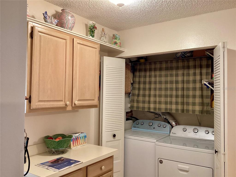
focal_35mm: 31
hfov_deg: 58.4
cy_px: 88
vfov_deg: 45.4
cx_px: 118
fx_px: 211
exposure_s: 1/60
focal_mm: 3.3
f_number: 2.4
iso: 160
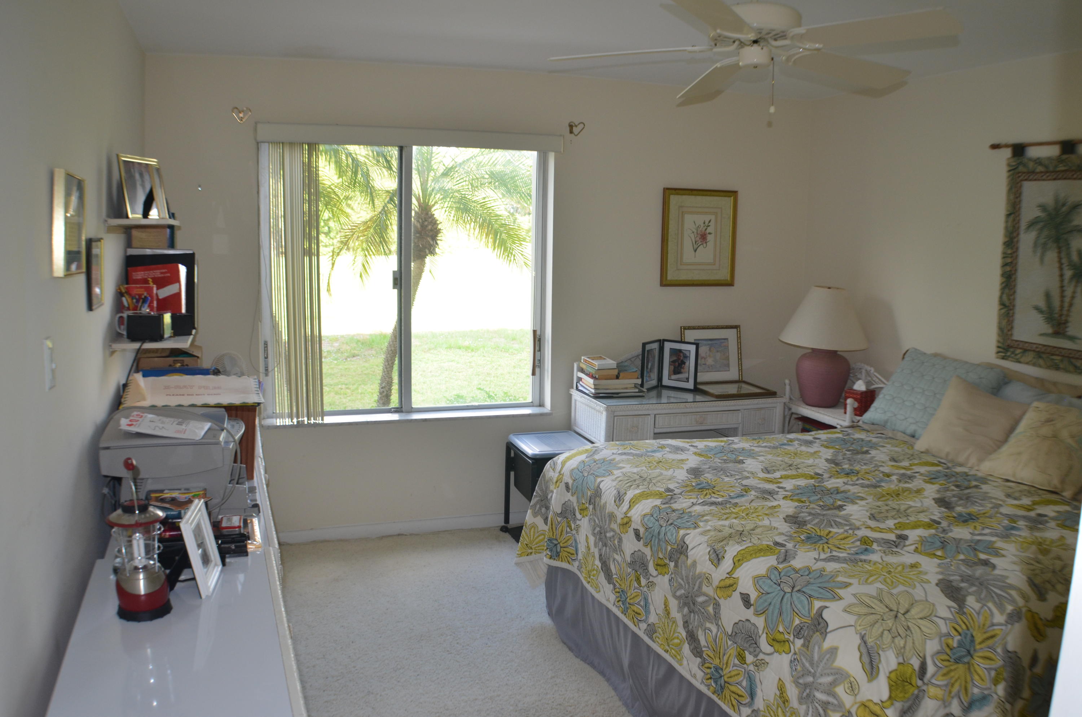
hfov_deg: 49.6
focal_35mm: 39
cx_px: 541
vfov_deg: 34.1
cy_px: 358
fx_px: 1170
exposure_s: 1/100
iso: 400
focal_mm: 26
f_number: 4.2
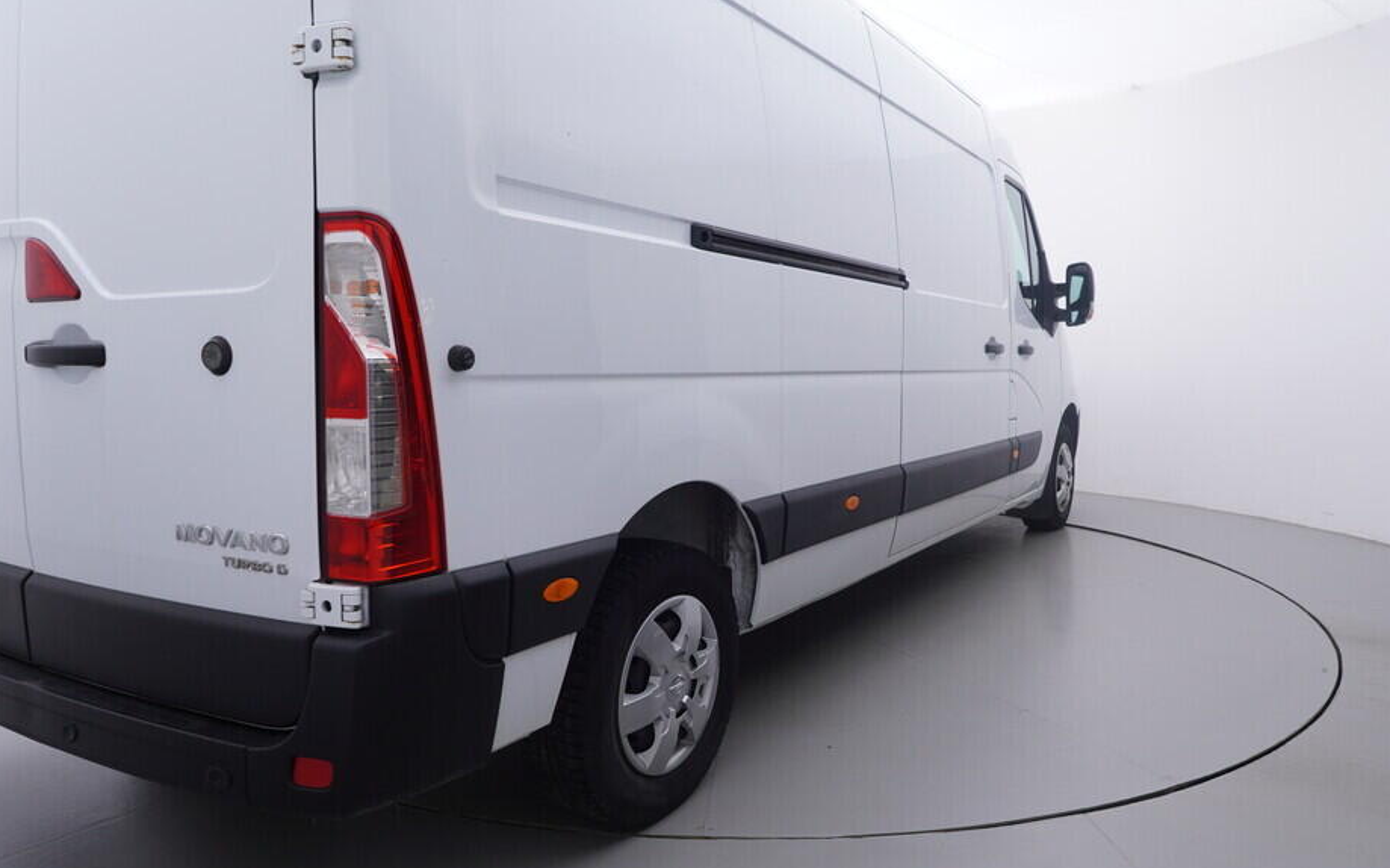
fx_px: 968
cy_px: 452
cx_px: 741
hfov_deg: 71.3
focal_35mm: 26
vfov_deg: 48.3
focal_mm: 15
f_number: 5
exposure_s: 1/80
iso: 200
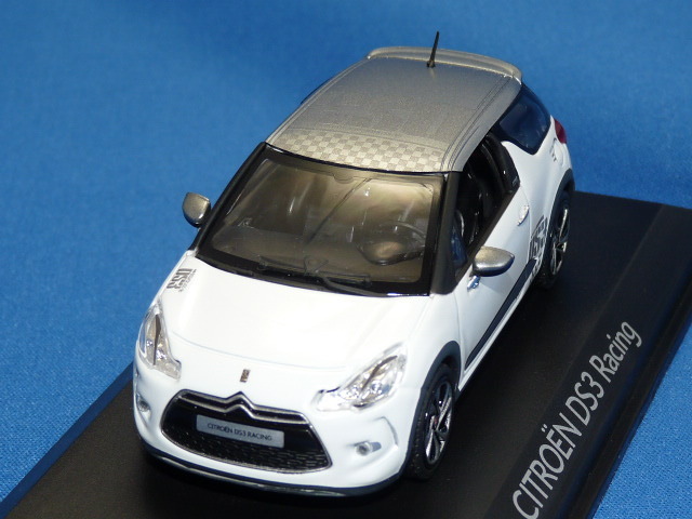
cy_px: 260
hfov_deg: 17.7
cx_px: 346
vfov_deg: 13.3
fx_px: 2219
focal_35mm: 111
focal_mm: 11.1
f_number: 3.4
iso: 100
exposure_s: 1/30
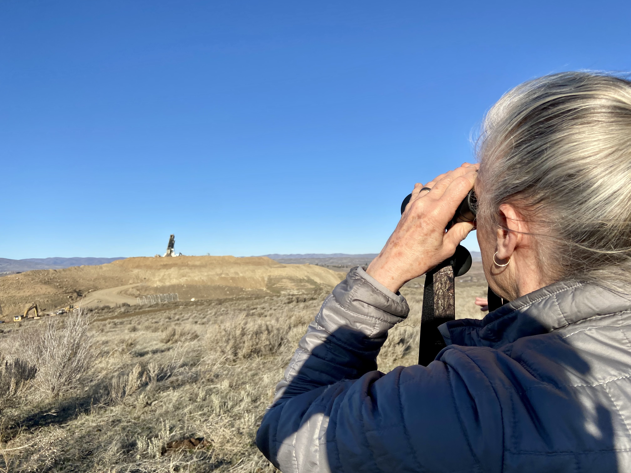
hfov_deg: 67.3
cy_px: 236
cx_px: 316
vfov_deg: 53.1
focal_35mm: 26
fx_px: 474
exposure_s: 1/4115
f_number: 1.8
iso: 32
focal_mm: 4.25
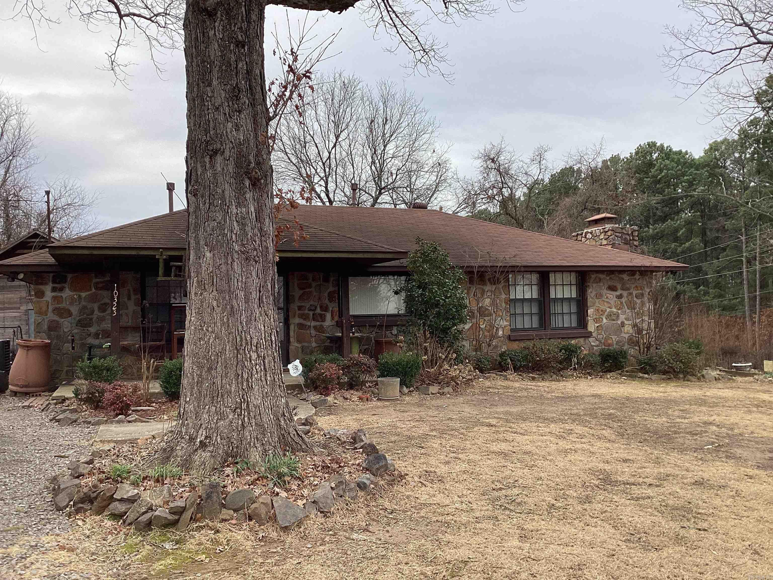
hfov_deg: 58.4
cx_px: 386
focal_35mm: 31
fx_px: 692
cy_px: 290
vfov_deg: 45.4
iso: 25
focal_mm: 3.3
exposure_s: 1/696
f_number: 2.4
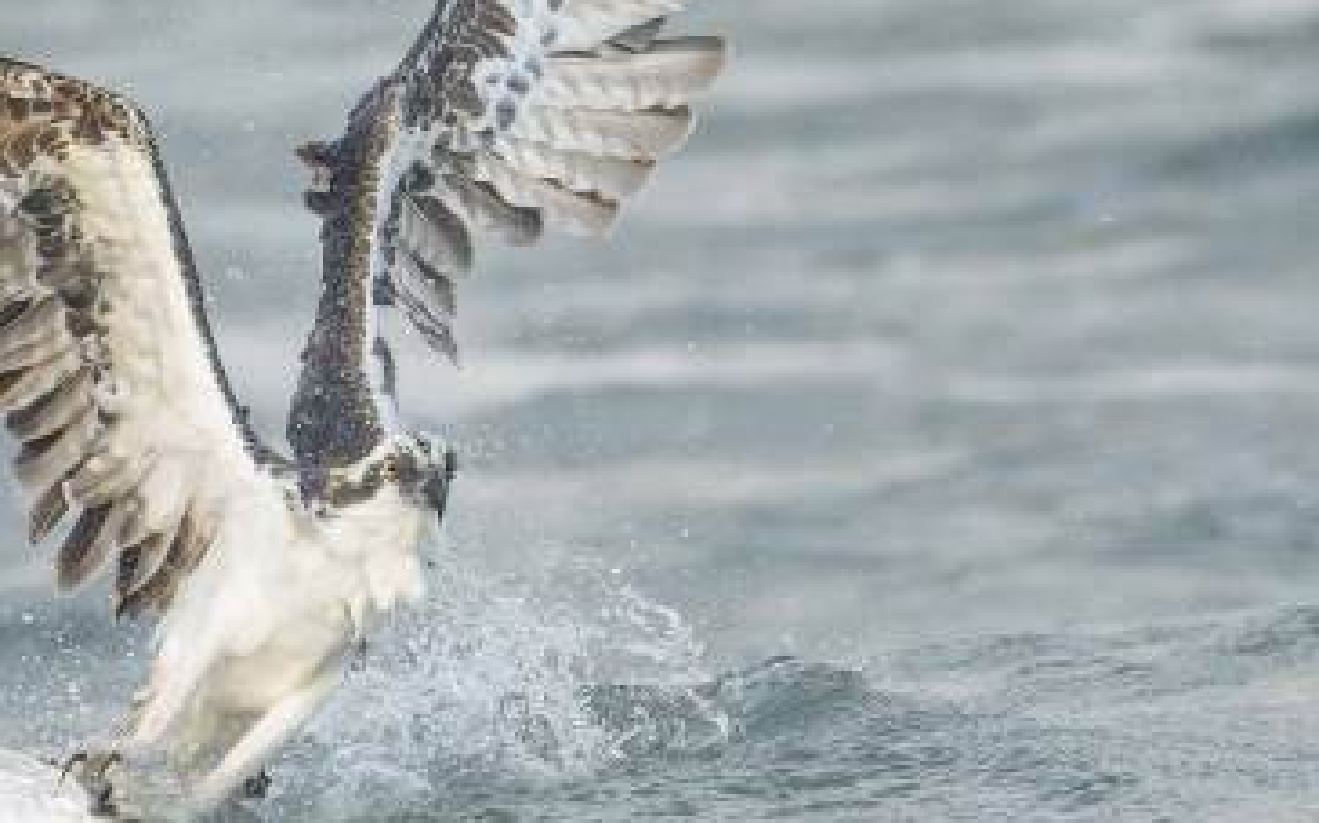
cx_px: 457
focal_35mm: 1883
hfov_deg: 1.1
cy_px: 288
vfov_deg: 0.7
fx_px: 67646
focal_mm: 840
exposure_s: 1/2500
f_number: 5.6
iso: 3200
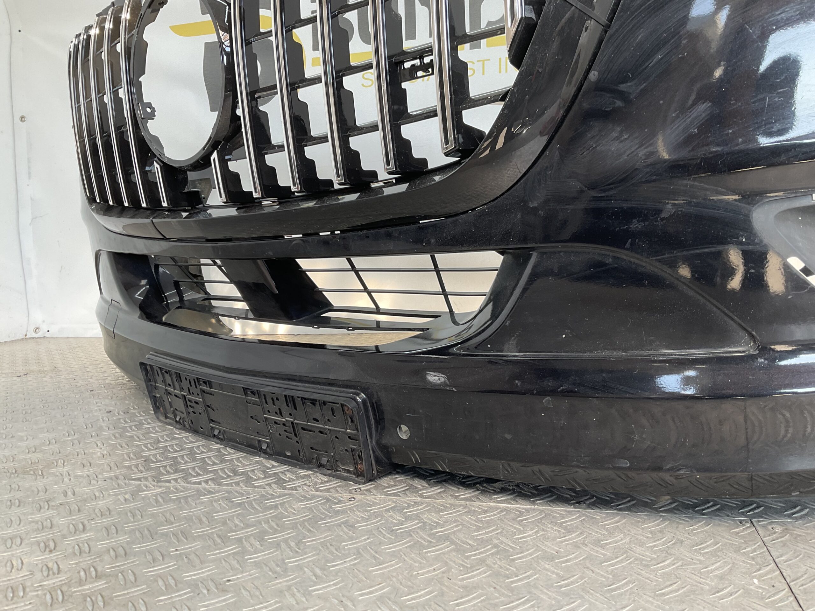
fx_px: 683
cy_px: 306
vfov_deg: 48.2
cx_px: 408
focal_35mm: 29
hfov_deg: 61.7
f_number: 1.8
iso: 25
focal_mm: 3
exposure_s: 1/120
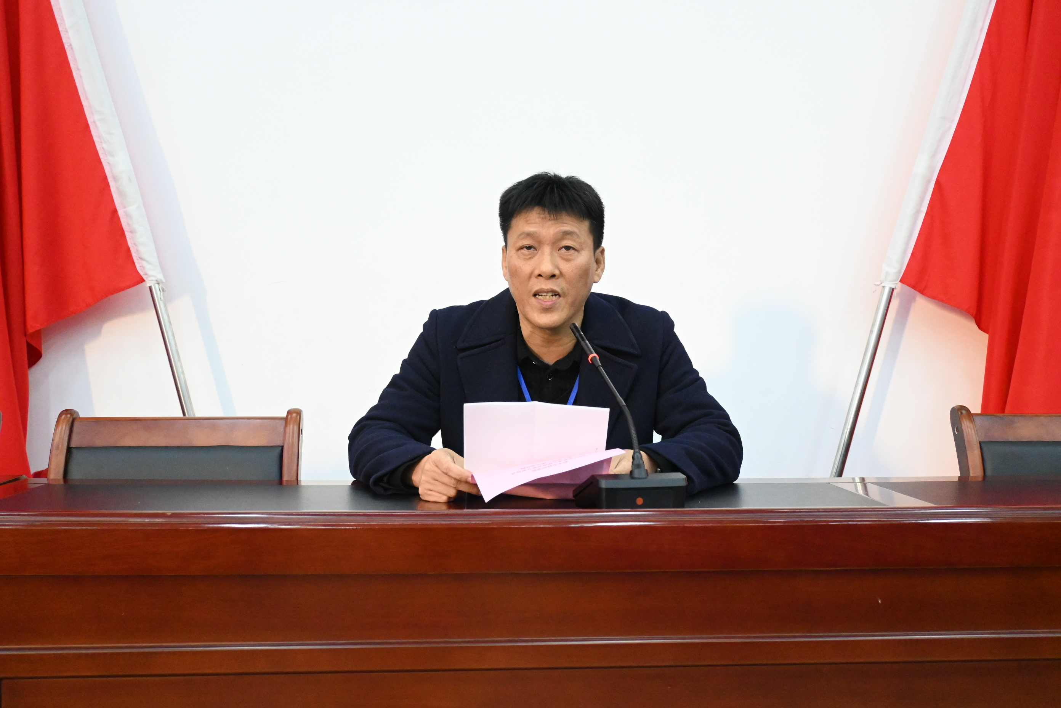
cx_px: 530
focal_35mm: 37
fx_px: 1083
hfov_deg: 52.2
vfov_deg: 36.2
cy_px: 354
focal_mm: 24.5
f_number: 4.2
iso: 5000
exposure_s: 1/200
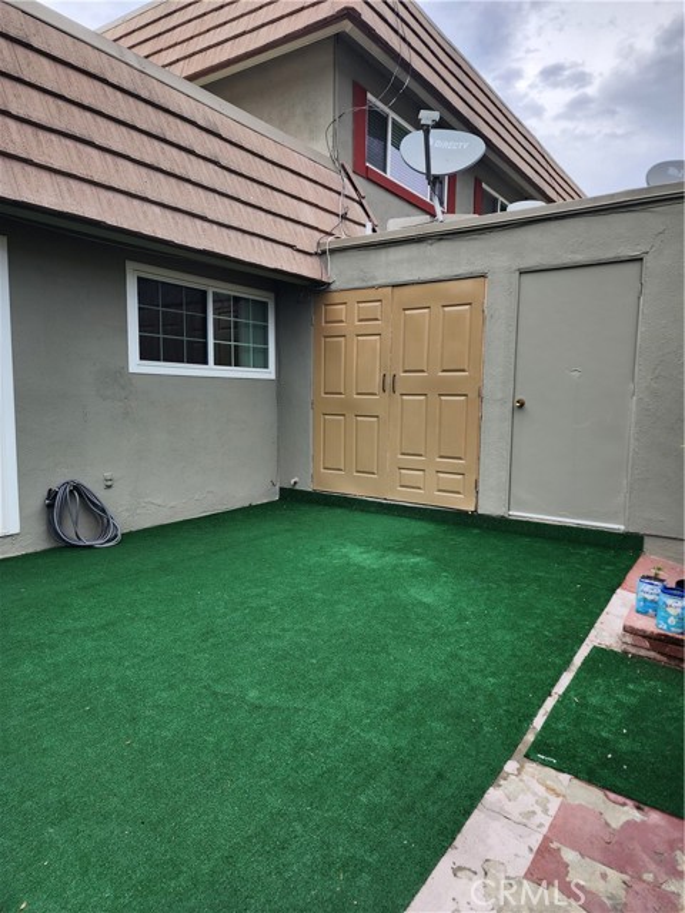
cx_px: 342
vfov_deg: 73.9
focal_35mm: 23
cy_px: 456
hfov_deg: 58.9
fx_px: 607
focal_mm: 6.4
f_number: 1.8
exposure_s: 1/213
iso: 12
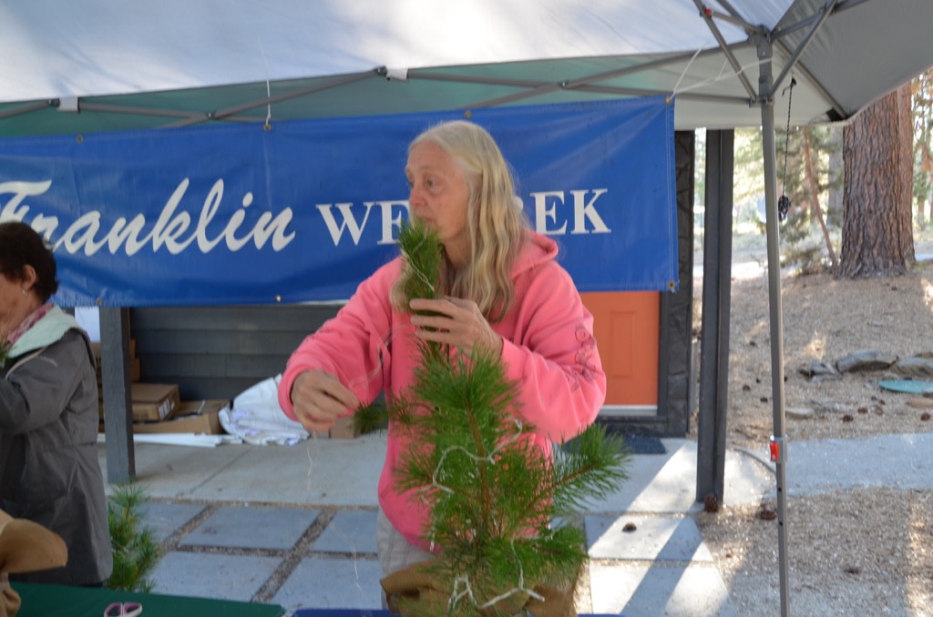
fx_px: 776
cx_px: 466
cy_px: 308
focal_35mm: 30
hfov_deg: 62.0
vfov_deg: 43.4
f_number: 5.6
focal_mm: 20
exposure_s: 1/50
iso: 400
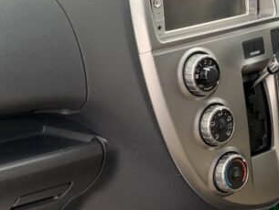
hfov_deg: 21.3
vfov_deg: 16.0
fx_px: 742
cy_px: 157
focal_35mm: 92
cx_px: 113
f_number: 1.8
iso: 125
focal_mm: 4.25
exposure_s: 1/60
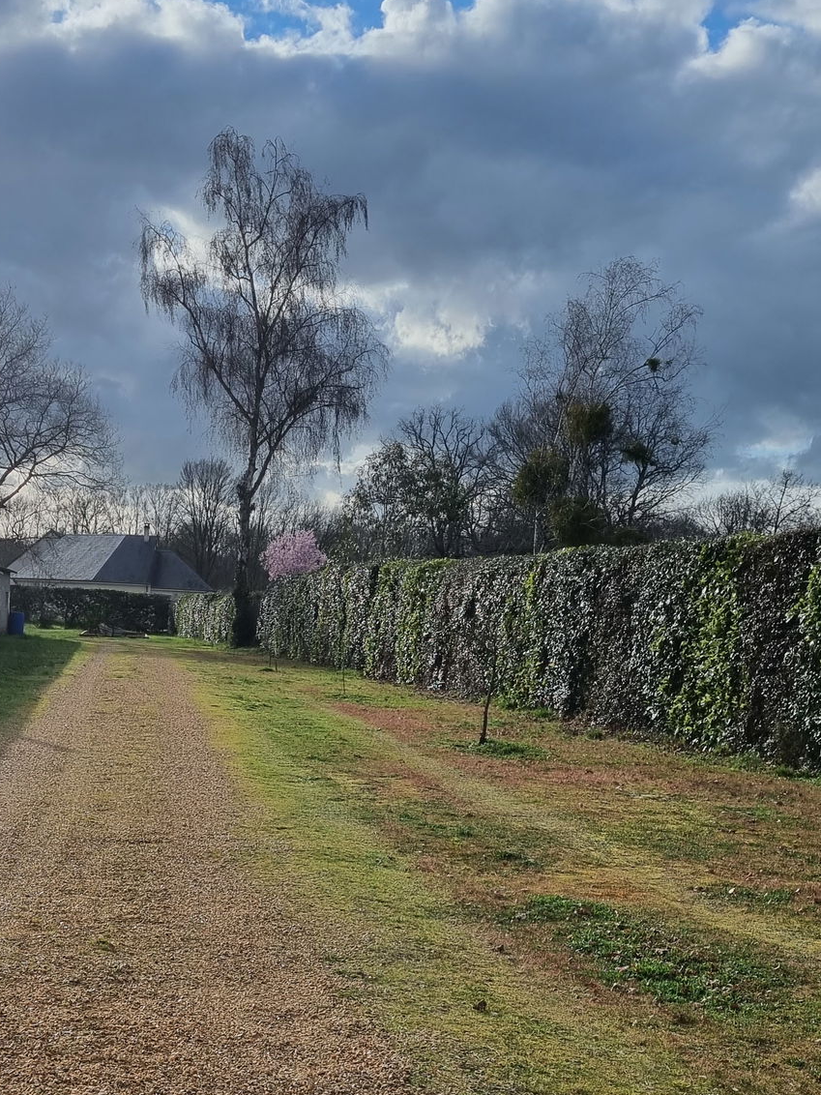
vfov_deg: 37.7
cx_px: 218
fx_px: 1550
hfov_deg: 29.3
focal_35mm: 49
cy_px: 848
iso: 50
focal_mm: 5.4
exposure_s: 1/3240
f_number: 1.8
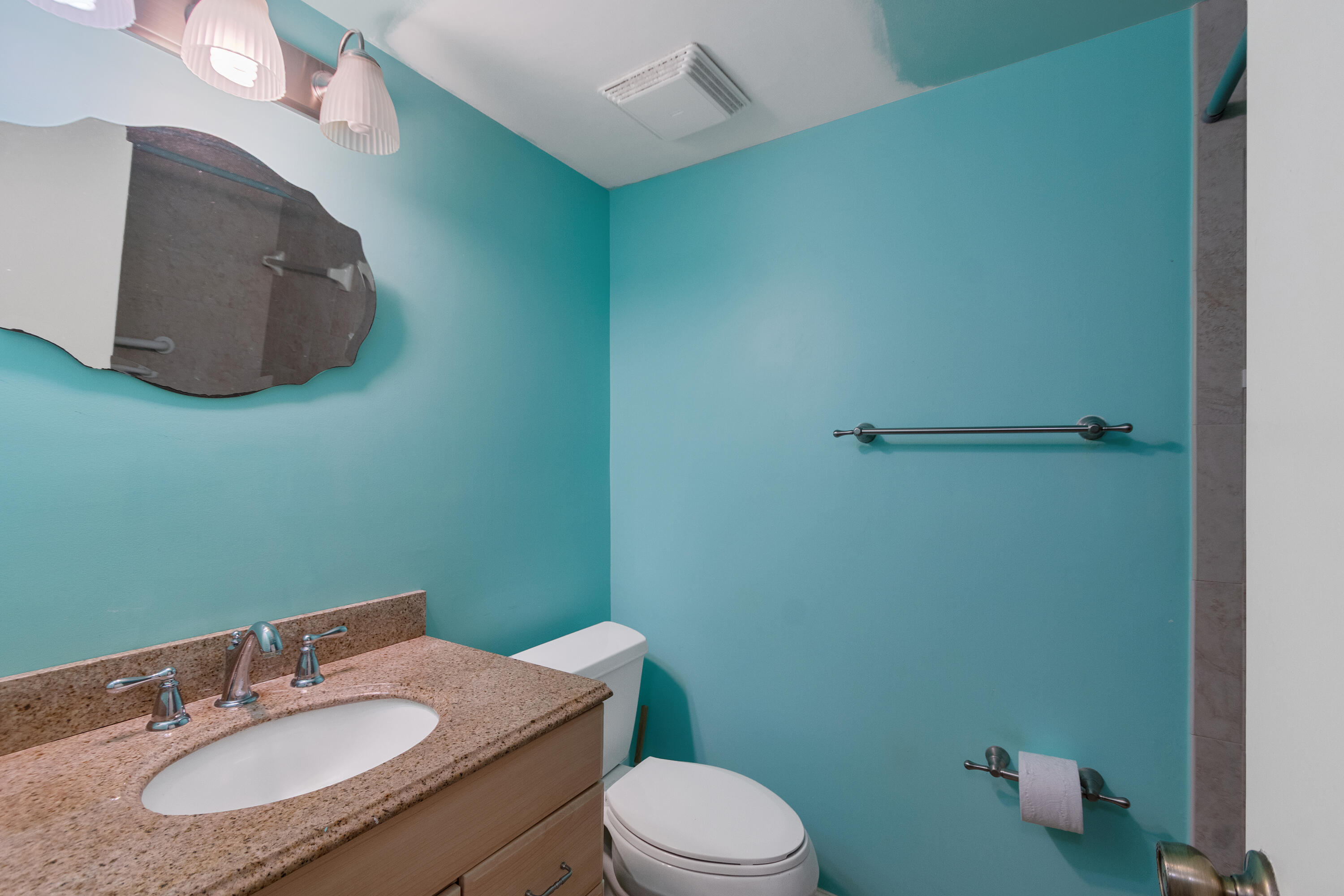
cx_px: 672
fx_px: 560
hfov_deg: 100.4
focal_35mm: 15
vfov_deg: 77.3
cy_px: 448
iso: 320
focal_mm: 10
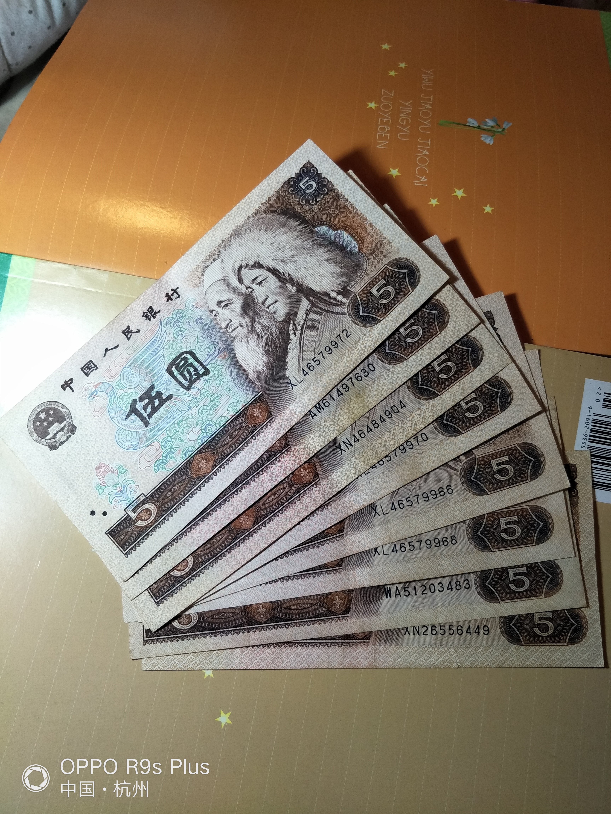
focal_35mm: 22
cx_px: 306
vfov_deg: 76.4
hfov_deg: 61.1
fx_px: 518
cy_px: 407
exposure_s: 1/50
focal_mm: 3.79
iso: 84
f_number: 1.7
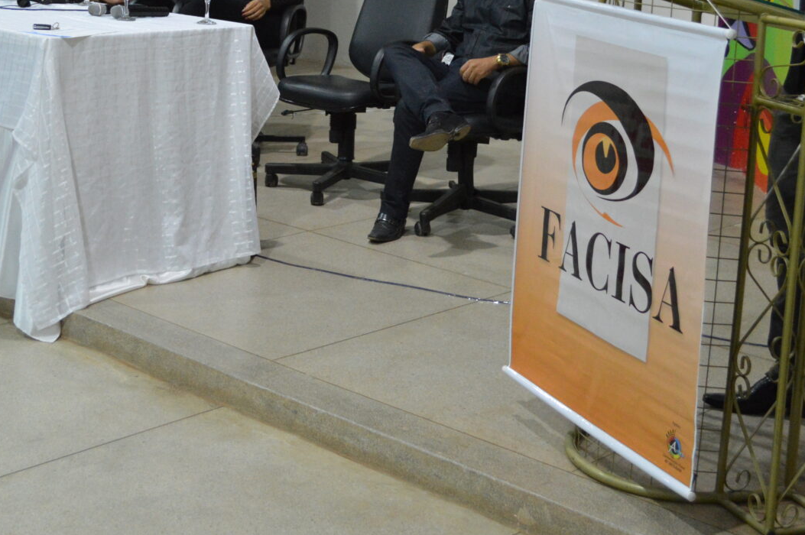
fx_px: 1564
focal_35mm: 70
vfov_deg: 19.0
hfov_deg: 28.8
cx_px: 333
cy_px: 36
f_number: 4
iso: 1600
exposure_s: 1/15
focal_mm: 24
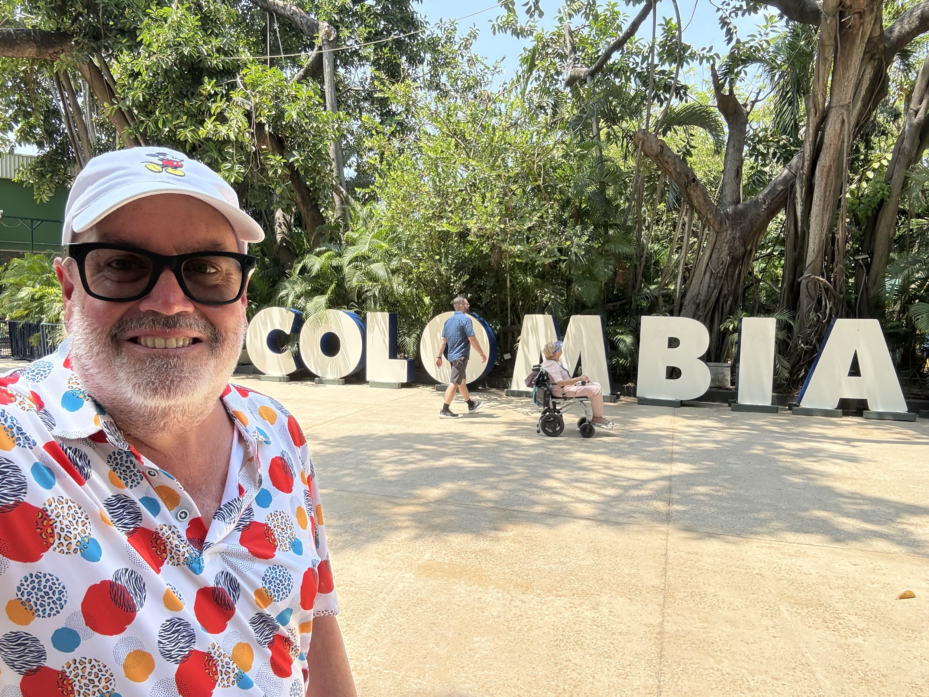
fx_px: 617
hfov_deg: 73.9
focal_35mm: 23
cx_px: 464
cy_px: 348
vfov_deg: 58.9
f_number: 1.9
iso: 40
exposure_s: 1/311
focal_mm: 2.69
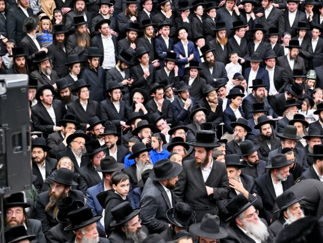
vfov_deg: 22.9
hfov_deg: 30.1
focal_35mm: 64
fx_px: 597
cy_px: 109
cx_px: 215
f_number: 4
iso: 800
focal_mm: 47
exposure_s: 1/250
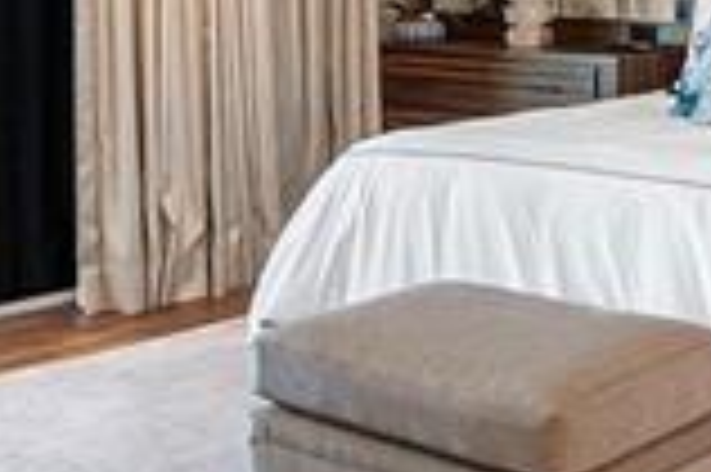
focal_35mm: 76
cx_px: 351
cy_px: -70
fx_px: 1499
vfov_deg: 17.2
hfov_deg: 26.7
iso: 160
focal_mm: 10
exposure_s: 1/3
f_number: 11
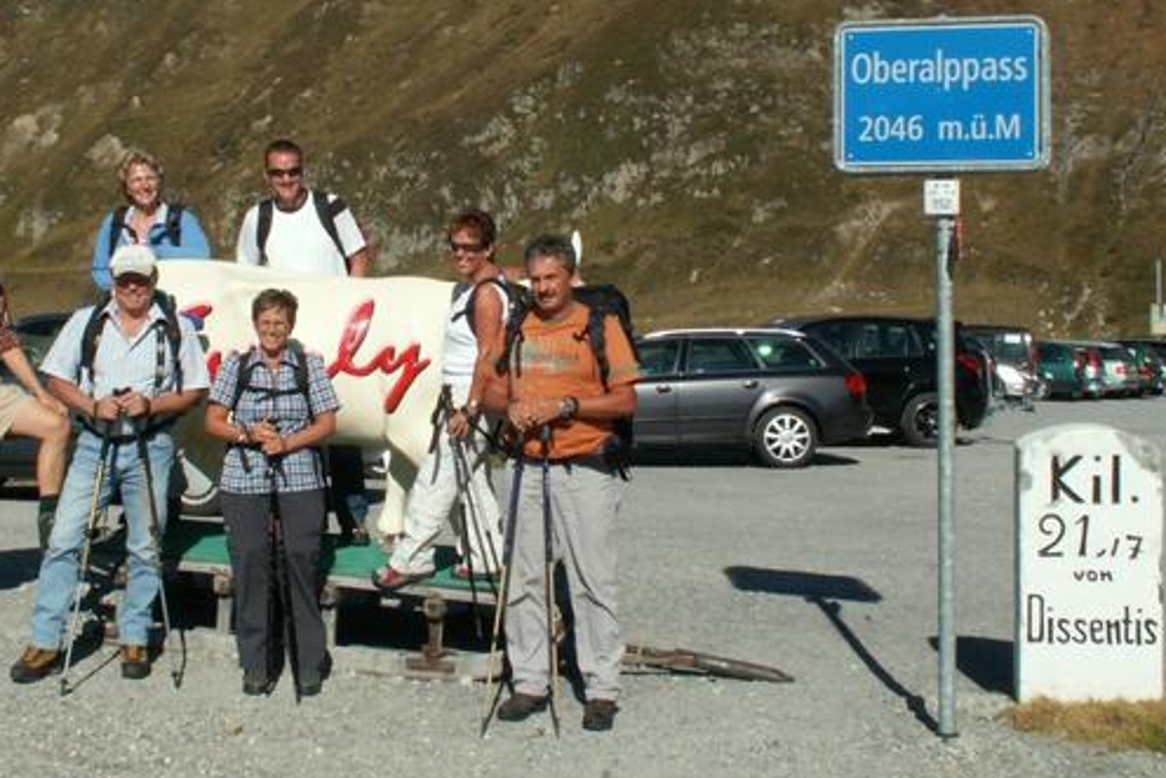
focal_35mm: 59
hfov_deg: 33.8
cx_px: 468
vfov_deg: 22.9
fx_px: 1911
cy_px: 247
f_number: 8
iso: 50
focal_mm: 7.23
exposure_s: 1/200
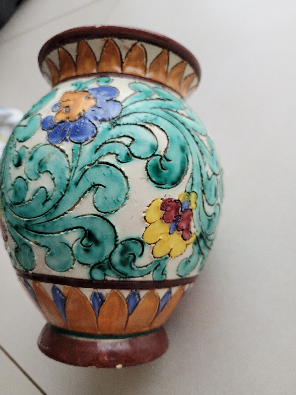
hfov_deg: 53.1
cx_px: 148
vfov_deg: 67.3
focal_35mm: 26
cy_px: 198
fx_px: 296
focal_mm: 5.4
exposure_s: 1/50
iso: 160
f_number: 1.8
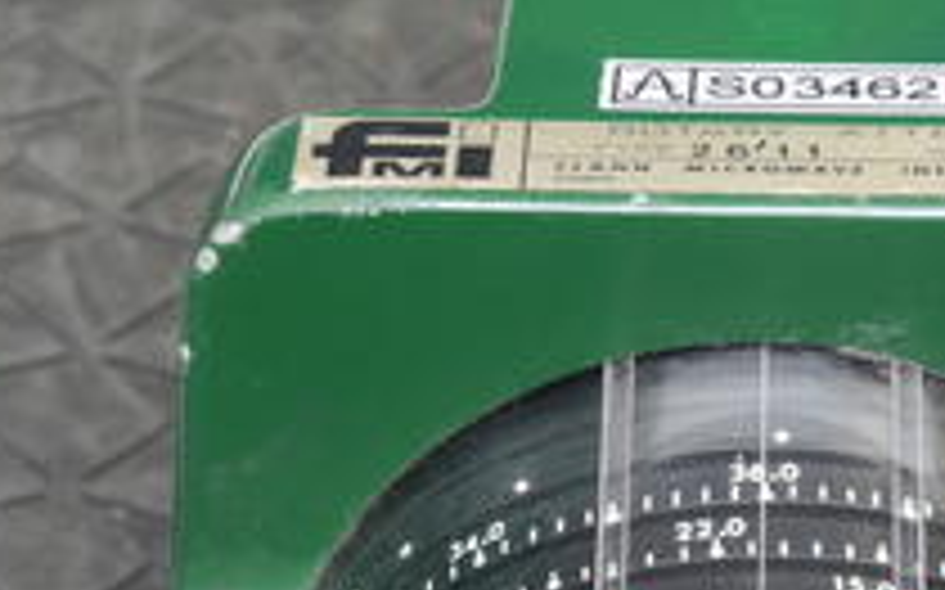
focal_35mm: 222
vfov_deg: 5.9
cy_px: 450
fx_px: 5714
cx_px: 765
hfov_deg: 9.4
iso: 400
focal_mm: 55
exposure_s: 1/3.2
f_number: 11
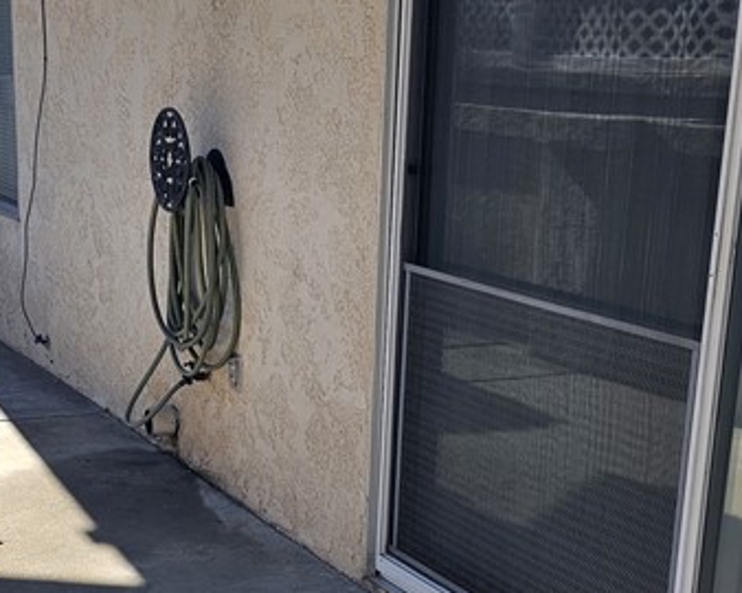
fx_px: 1492
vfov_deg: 21.9
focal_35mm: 68
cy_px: 545
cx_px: 356
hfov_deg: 27.9
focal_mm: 6.3
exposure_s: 1/418
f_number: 1.7
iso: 10
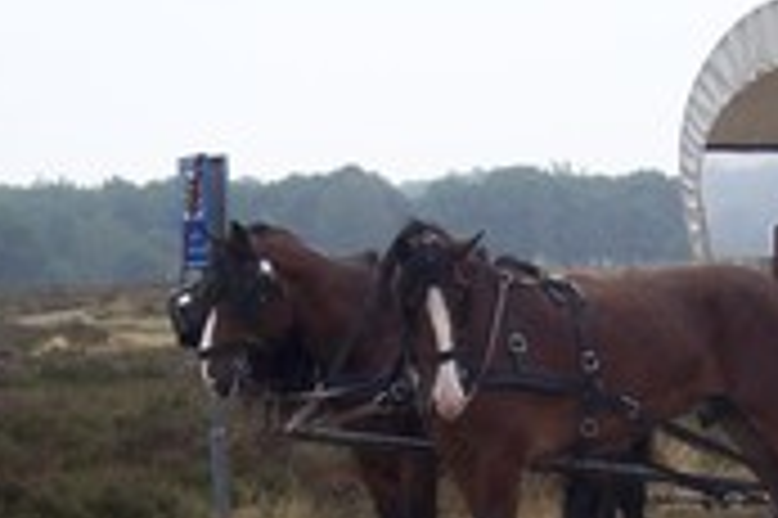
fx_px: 2591
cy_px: 482
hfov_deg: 17.0
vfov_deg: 11.3
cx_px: 497
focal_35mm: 120
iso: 80
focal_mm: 6.2
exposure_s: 1/80
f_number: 2.8
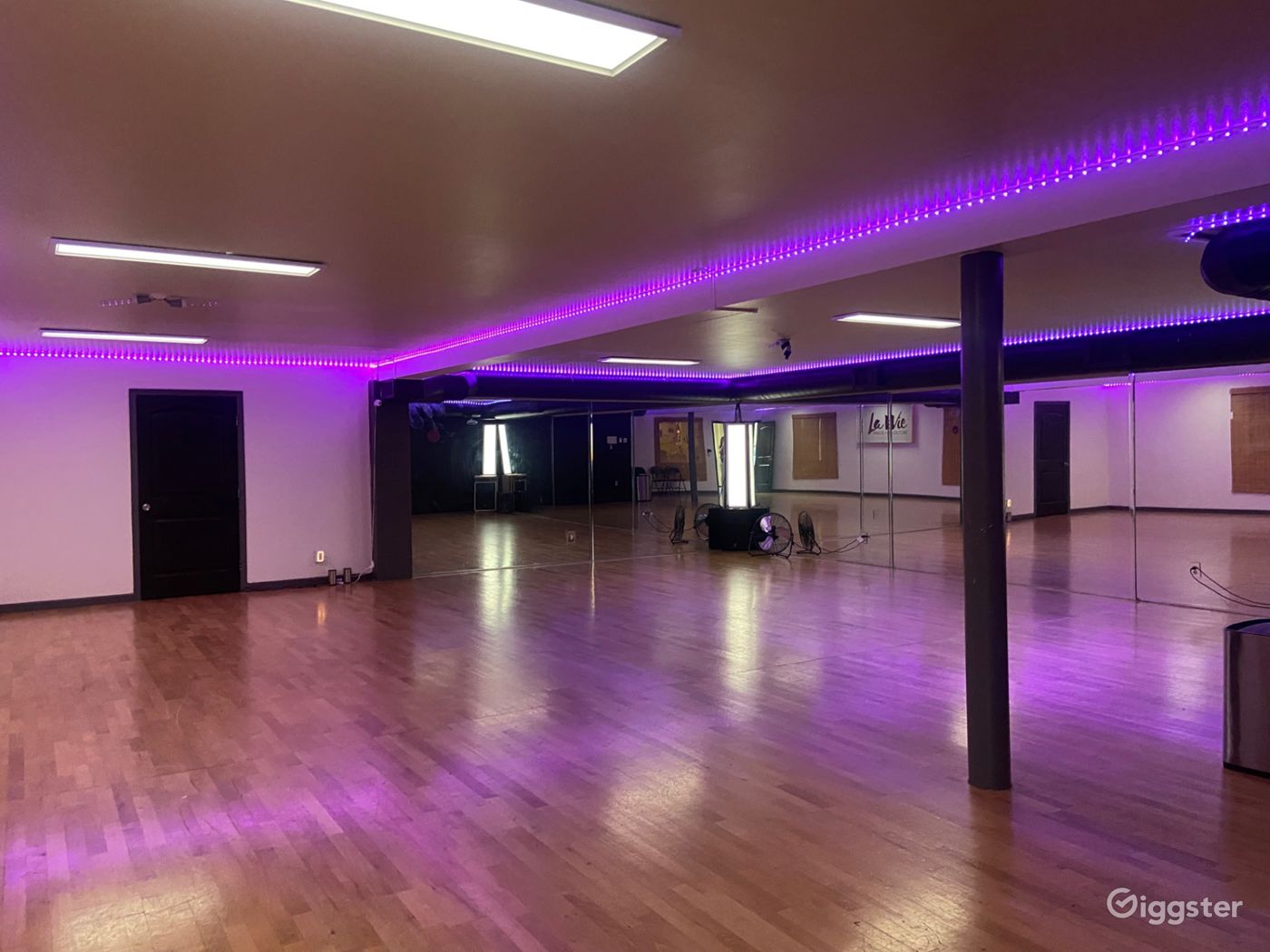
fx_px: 954
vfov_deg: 53.1
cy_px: 476
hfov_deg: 67.3
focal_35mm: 26
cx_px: 635
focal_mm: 4.25
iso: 500
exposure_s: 1/31
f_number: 1.8
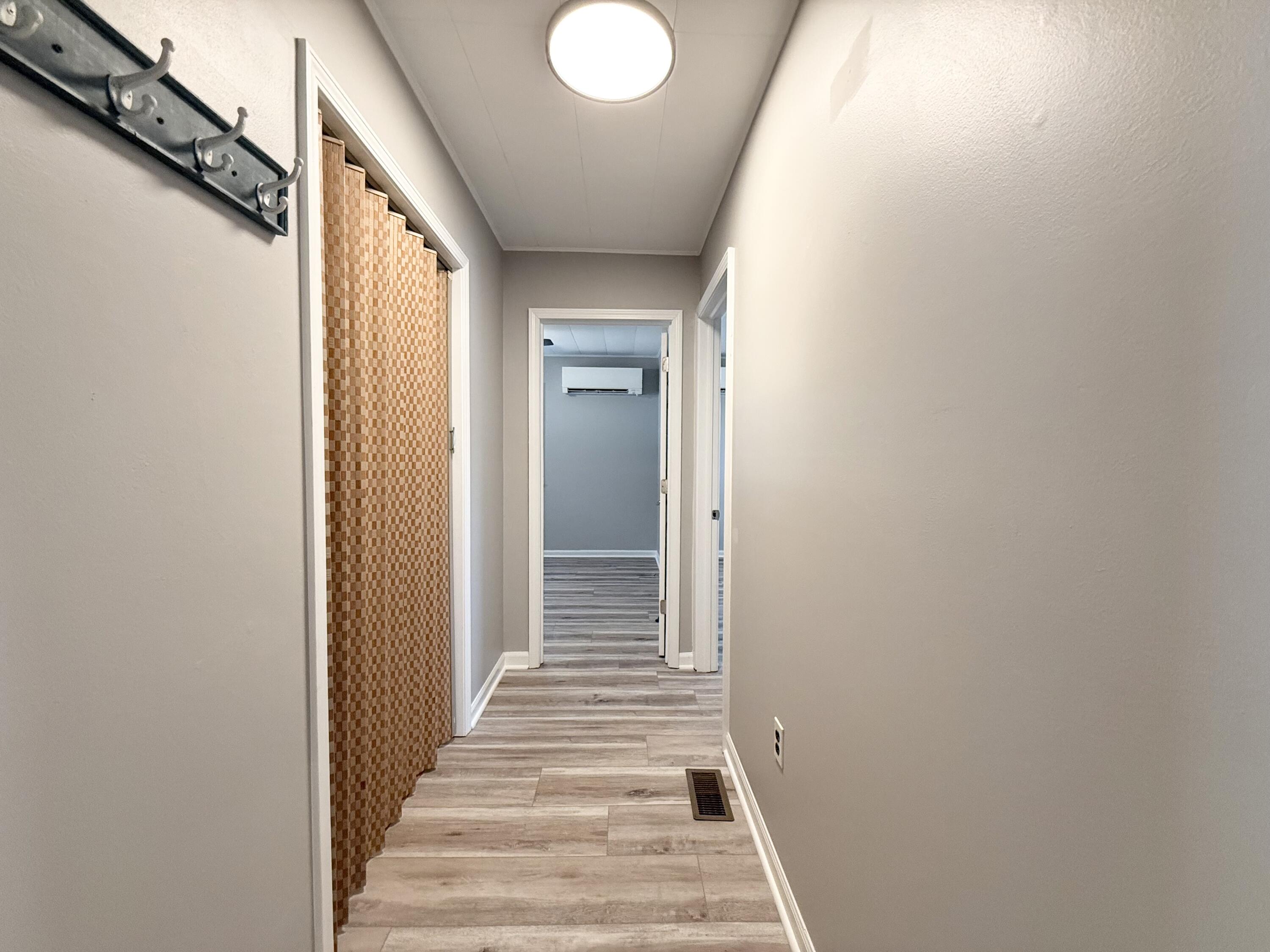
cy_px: 476
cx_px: 635
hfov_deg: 102.1
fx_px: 514
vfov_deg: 85.7
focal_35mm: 14
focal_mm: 2.22
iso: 250
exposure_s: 1/120
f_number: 2.2
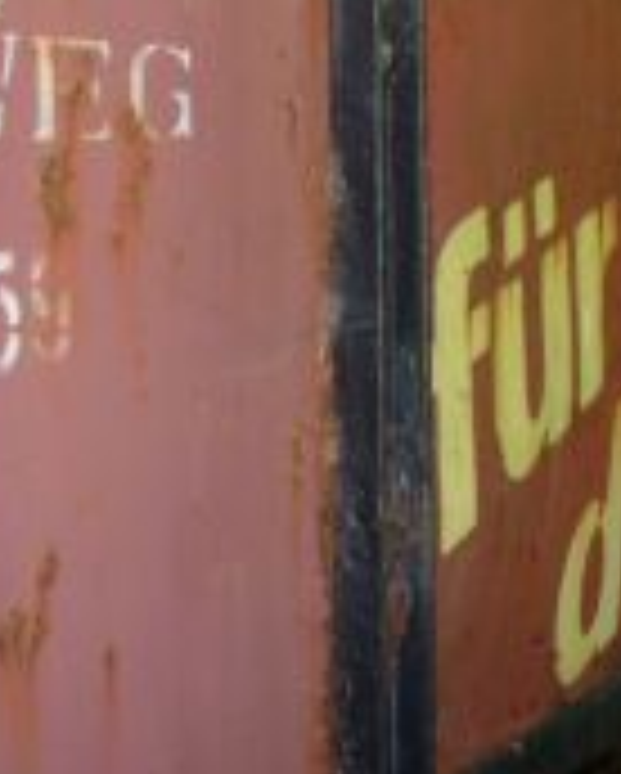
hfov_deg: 17.7
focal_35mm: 87
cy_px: 76
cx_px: 364
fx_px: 1995
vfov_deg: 21.5
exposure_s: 1/30
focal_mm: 5.2
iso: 100
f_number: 3.3
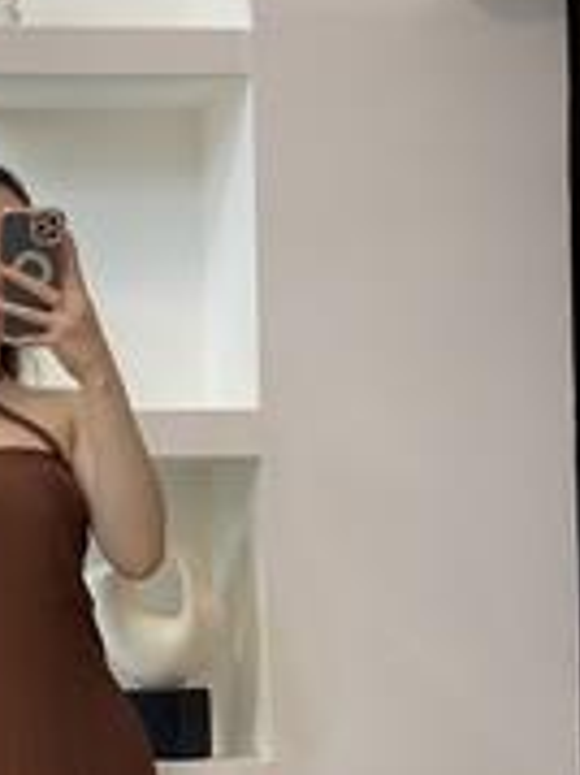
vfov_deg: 16.1
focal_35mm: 120
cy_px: 760
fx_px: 2684
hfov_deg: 12.1
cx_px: -87
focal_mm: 6
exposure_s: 1/100
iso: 80
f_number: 2
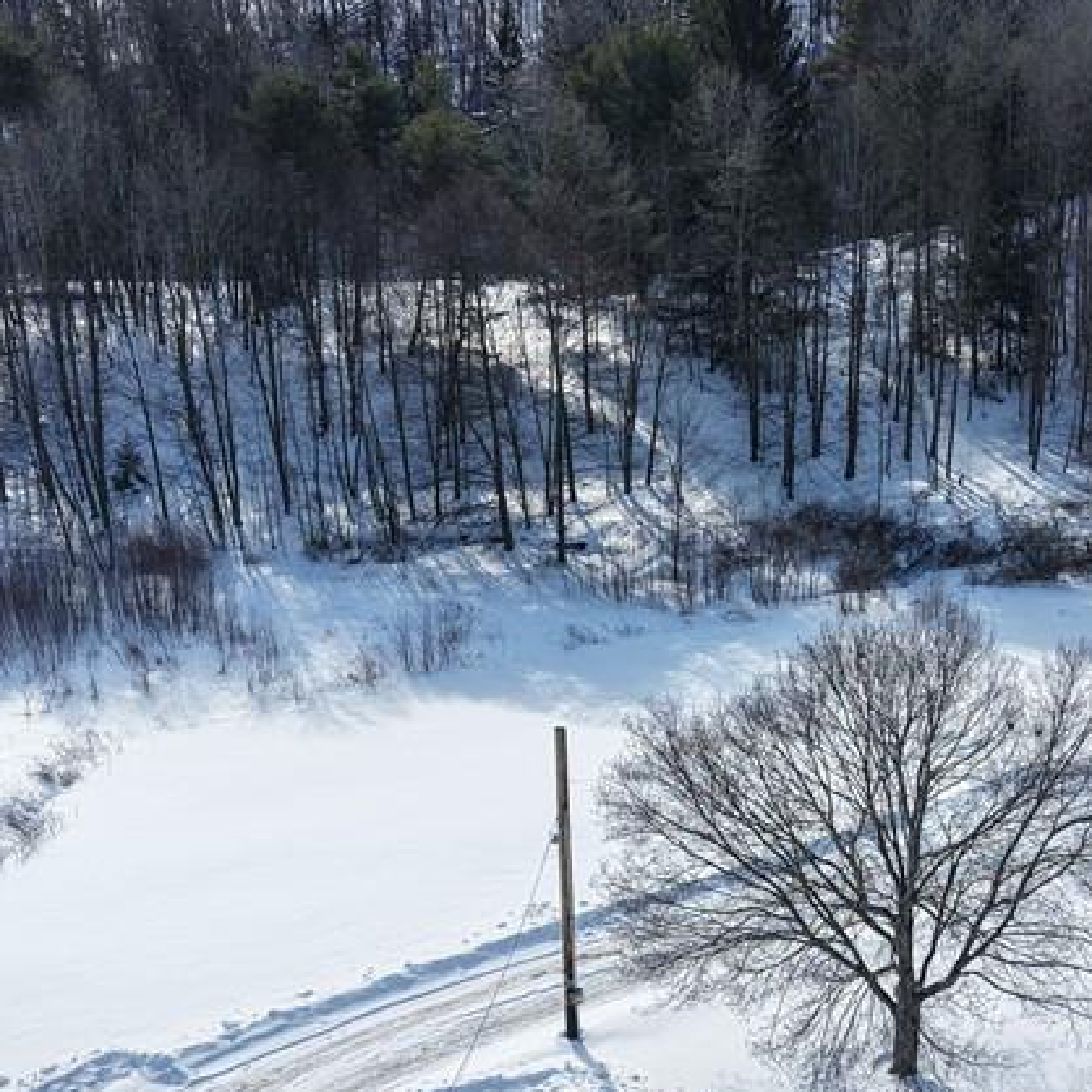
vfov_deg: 32.6
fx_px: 1856
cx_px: 711
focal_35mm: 52
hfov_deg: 32.6
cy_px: 713
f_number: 1.8
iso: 230
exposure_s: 1/4000
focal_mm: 8.67
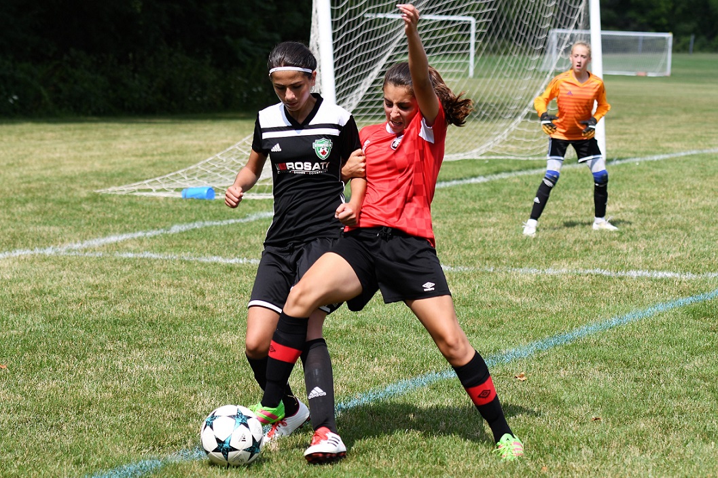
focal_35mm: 105
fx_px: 2093
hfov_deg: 19.5
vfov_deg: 13.0
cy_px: 239
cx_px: 359
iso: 100
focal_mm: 70
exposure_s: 1/1000
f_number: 3.5
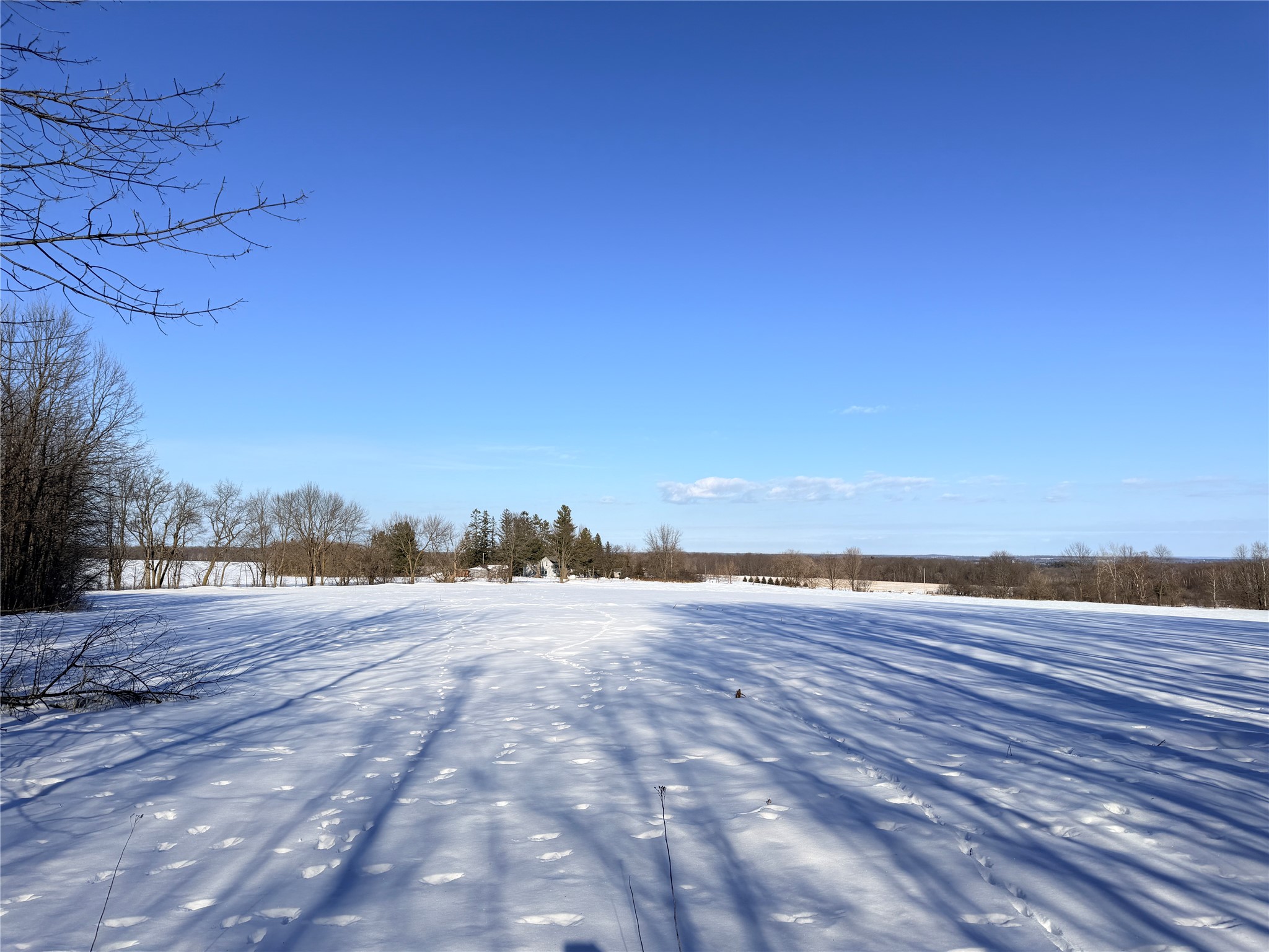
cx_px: 634
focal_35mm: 24
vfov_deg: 56.8
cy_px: 476
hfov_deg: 71.6
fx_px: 880
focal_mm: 6.76
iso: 80
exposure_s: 1/5319
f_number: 1.78
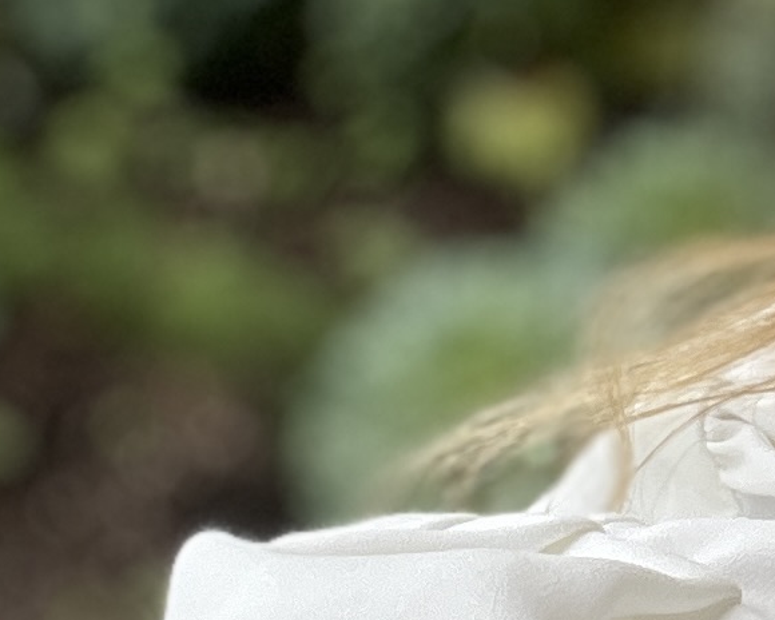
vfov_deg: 9.9
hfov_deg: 11.3
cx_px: 1501
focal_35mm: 156
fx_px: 3578
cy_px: 176
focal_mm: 2.71
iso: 32
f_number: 2.2
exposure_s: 1/304
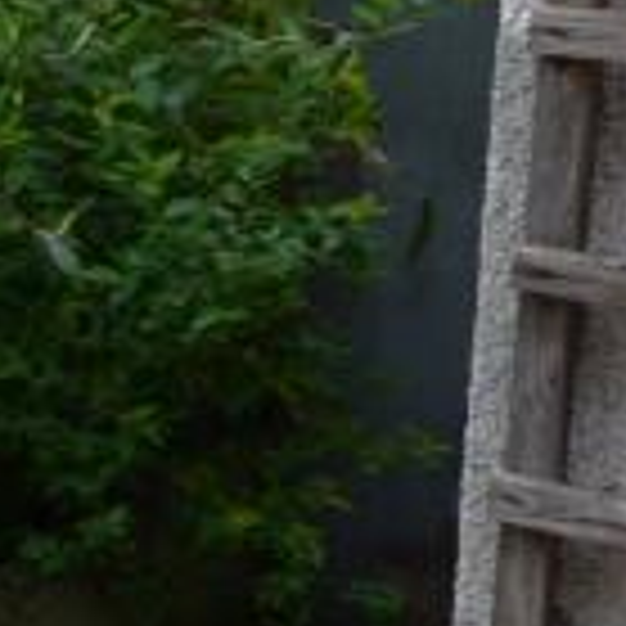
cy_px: 187
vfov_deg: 18.4
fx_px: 1923
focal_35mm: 94
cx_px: -730
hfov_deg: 14.4
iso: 140
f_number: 5.6
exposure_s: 1/125
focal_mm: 10
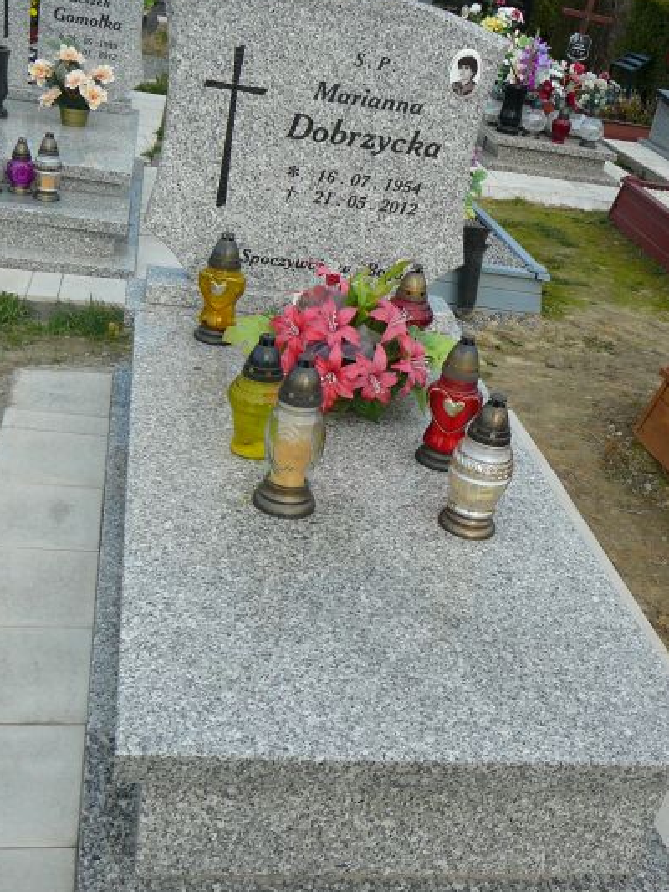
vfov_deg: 44.7
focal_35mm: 42
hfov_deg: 34.4
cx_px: 338
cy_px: 487
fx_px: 1082
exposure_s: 1/640
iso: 80
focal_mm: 5.2
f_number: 2.8
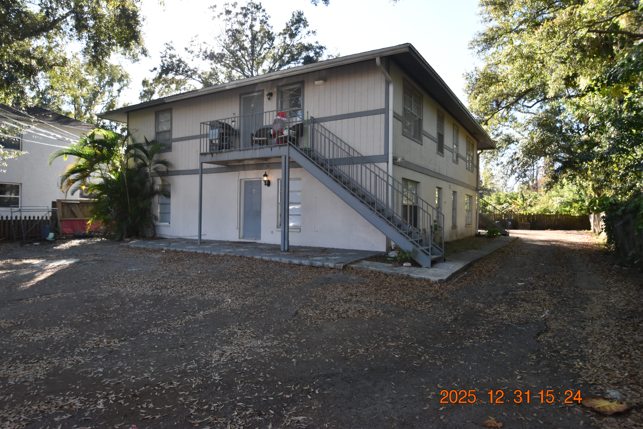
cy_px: 214
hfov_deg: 81.2
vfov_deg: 59.5
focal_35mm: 21
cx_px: 322
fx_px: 375
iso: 800
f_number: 4
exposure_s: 1/1500
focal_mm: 14
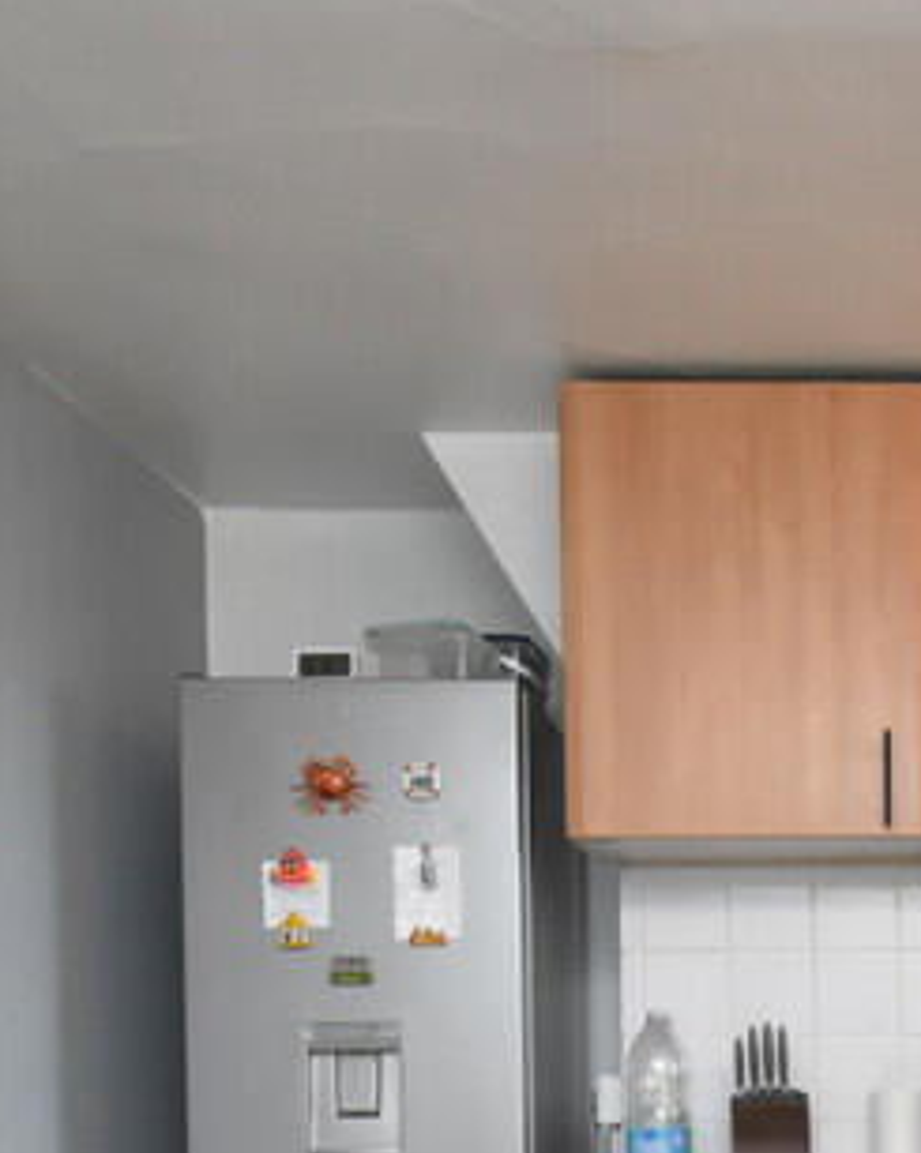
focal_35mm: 47
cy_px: 1053
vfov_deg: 36.9
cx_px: 1011
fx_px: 1604
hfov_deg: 29.0
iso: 1600
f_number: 10
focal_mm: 10
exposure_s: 1/60
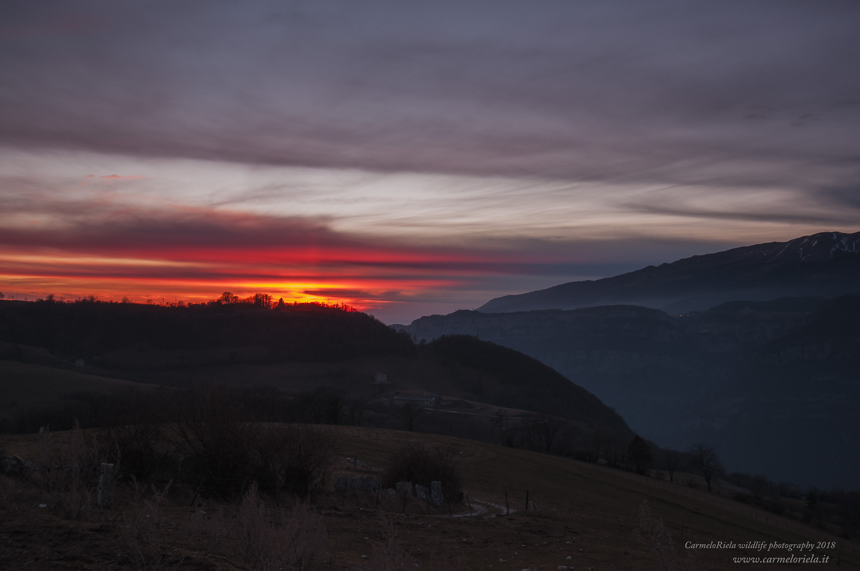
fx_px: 859
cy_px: 286
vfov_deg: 36.8
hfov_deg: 53.2
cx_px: 430
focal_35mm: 36
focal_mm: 24
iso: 100
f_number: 10
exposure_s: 4
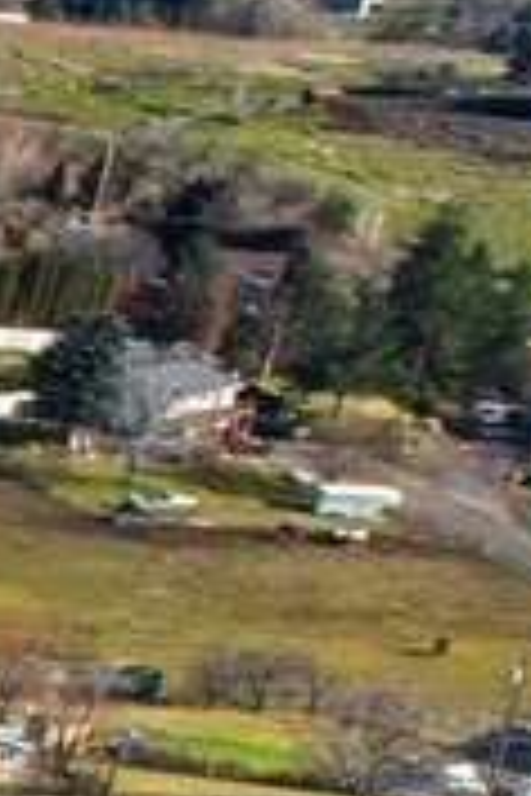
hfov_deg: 4.3
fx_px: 4668
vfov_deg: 9.2
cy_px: 1594
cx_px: -3143
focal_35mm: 211
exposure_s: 1/400
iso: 200
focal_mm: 8.4
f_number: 2.8
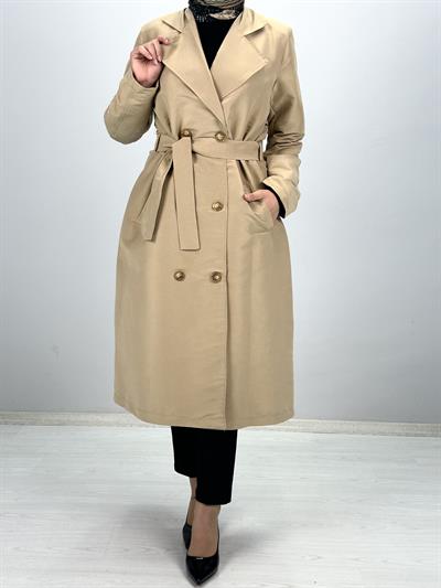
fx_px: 815
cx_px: 220
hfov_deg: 30.3
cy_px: 294
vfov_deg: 39.6
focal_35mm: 48
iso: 64
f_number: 1.78
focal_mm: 6.86
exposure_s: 1/256
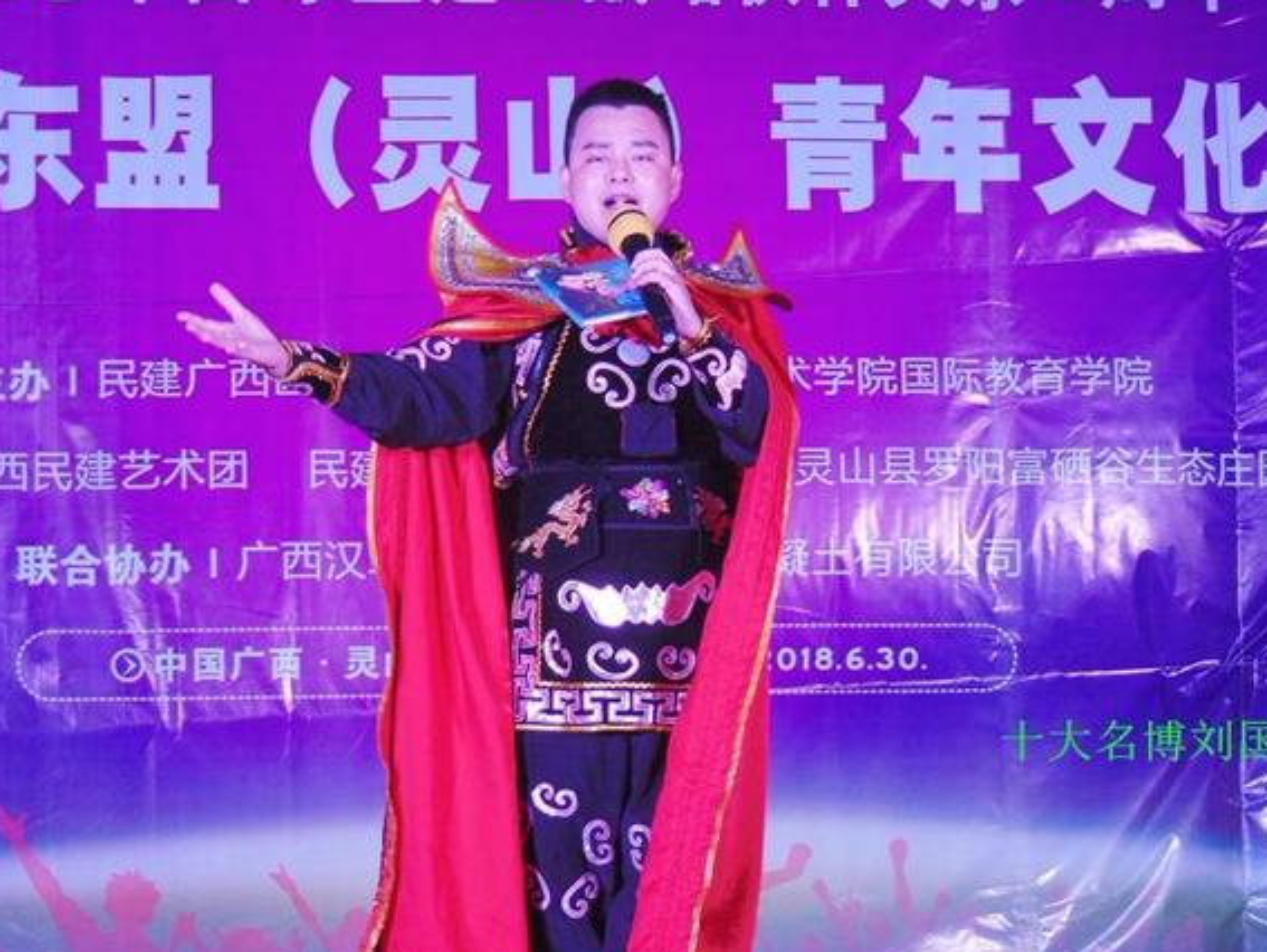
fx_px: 5018
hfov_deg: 14.4
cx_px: 580
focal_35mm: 137
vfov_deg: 10.8
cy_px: 550
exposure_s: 1/30
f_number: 3.9
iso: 100
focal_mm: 19.4
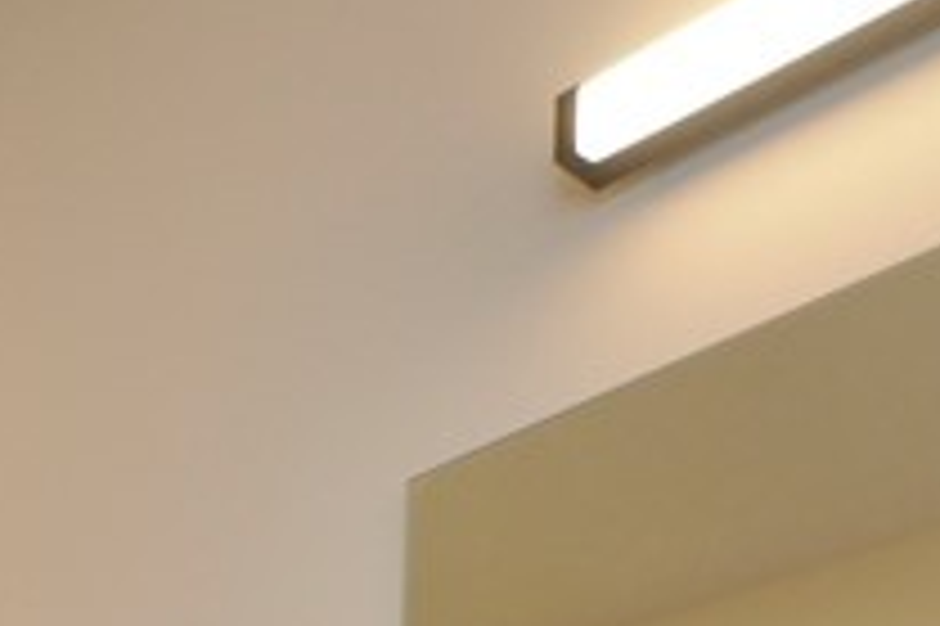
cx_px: -607
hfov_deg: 20.6
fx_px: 2035
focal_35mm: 78
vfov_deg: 13.9
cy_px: 1369
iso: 400
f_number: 4.5
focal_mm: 10
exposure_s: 1/80
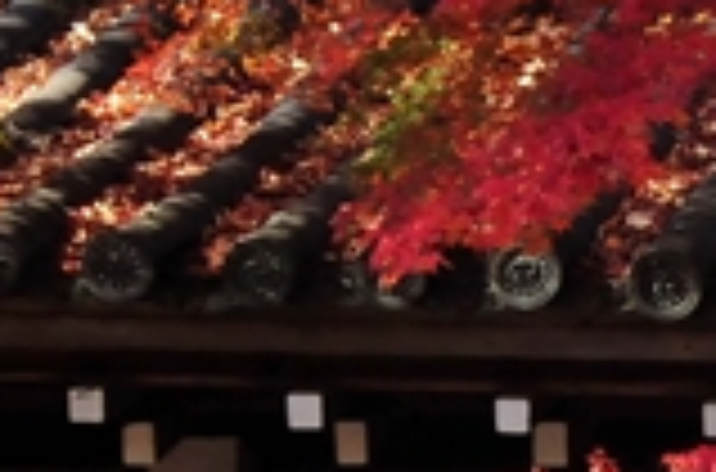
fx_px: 5989
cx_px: 1572
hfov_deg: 6.6
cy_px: 398
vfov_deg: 4.5
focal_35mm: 302
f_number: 9
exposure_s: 1/320
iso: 800
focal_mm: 40
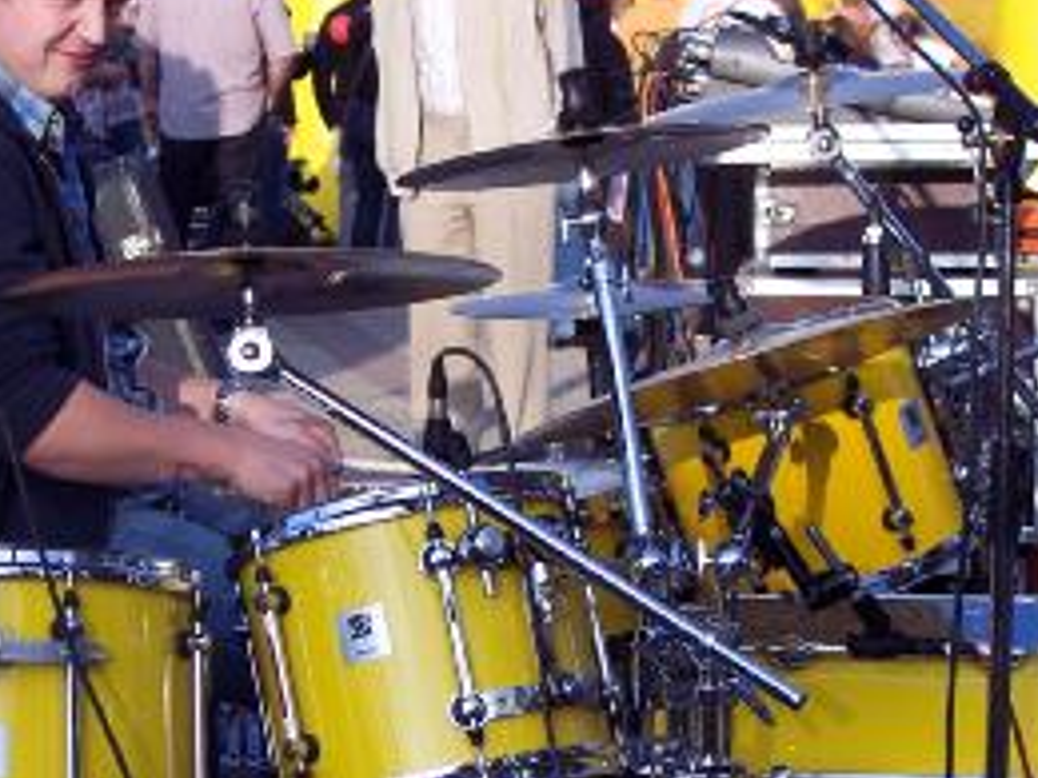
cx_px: 323
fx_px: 3748
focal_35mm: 125
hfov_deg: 15.7
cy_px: 509
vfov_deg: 11.8
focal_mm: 13.3
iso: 100
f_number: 4
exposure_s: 1/350
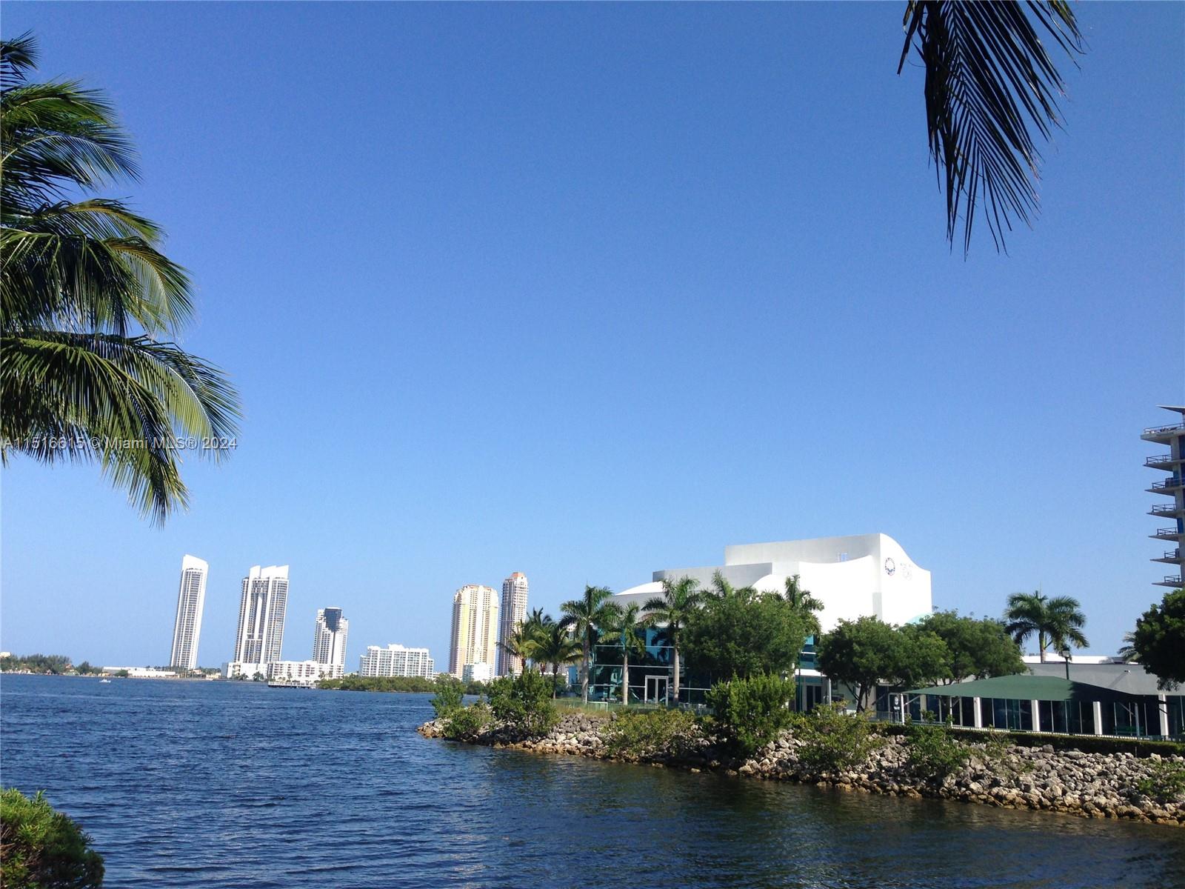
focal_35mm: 33
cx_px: 592
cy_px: 444
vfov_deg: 42.9
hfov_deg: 55.4
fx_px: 1130
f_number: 2.4
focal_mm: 4.12
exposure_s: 1/1695
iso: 50
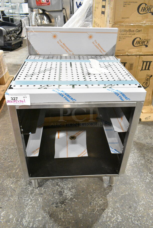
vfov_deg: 67.3
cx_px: 76
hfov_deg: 48.0
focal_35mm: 27
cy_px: 114
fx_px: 172
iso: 6400
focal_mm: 18
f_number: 6.3
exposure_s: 1/160
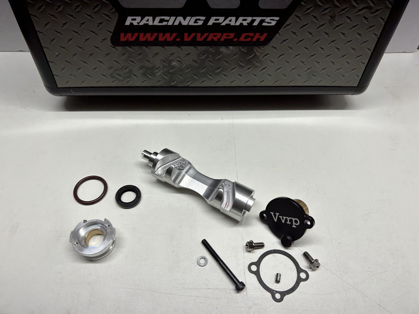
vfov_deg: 53.1
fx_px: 315
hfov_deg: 67.3
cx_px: 210
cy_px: 157
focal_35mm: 26
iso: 40
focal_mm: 5.7
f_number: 1.5
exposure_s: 1/100
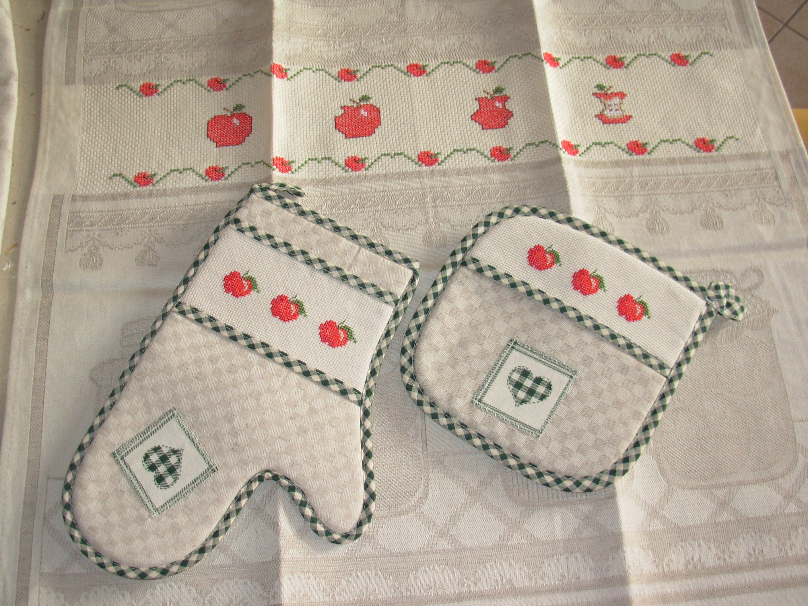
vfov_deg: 37.7
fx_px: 887
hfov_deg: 49.0
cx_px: 404
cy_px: 303
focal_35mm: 38
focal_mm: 6.3
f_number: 2.9
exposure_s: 1/32
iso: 50
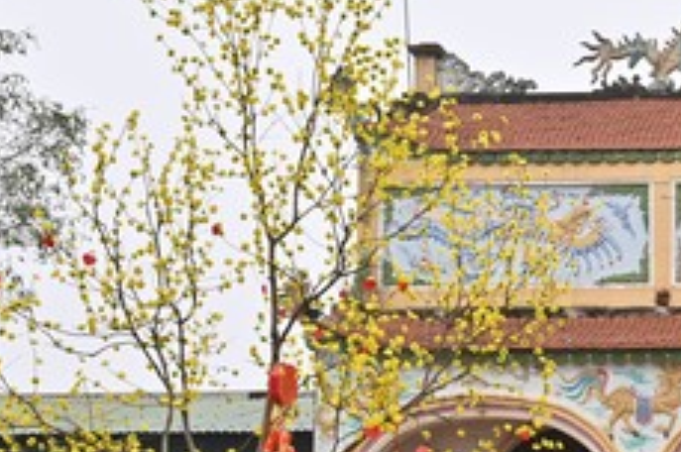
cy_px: 455
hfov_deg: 21.6
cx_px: 883
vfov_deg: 15.7
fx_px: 1606
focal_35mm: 85
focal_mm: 30
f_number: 6.3
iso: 250
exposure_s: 1/160
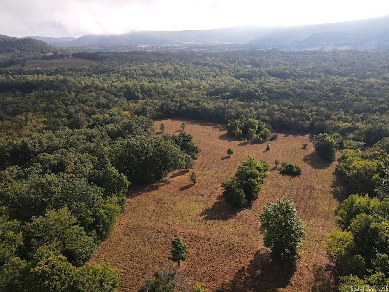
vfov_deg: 56.8
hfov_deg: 71.6
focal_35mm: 24
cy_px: 146
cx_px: 194
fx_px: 270
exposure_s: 1/25
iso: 100
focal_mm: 4.5
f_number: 2.8
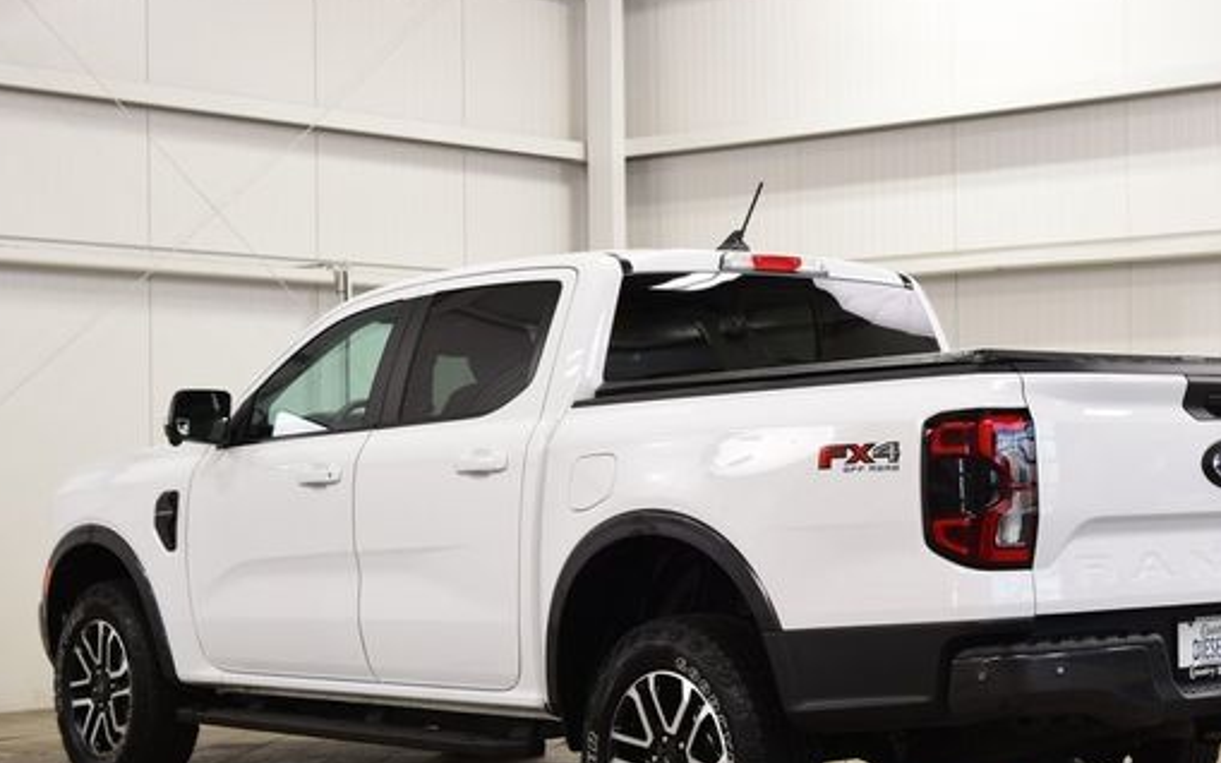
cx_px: 729
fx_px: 2429
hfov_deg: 28.2
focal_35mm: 73
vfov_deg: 17.8
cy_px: 457
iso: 640
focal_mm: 38
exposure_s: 1/30
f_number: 7.1
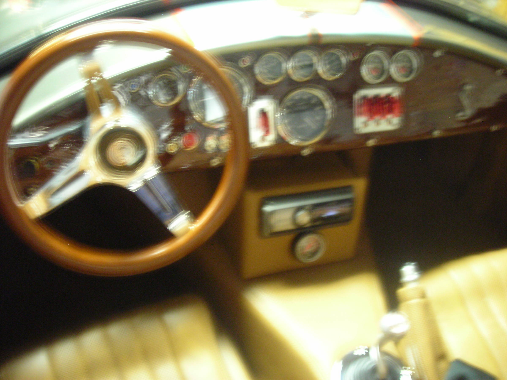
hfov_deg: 49.0
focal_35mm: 38
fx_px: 557
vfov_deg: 37.7
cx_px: 254
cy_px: 190
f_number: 3.2
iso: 200
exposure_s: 2
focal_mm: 6.3
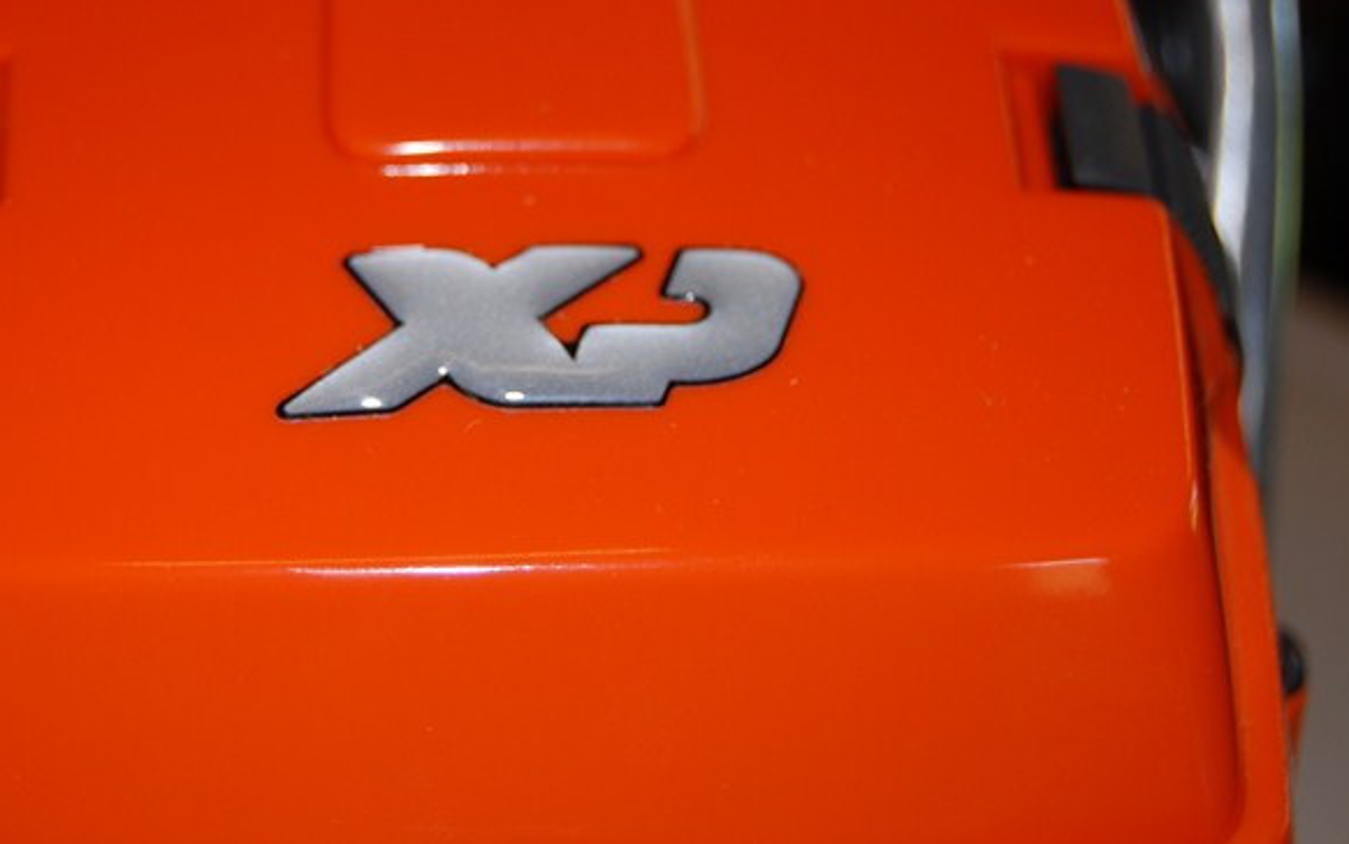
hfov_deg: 25.7
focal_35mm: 80
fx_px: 2942
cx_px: 494
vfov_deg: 16.3
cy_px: 230
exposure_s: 1/60
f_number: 4.8
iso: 200
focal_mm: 38
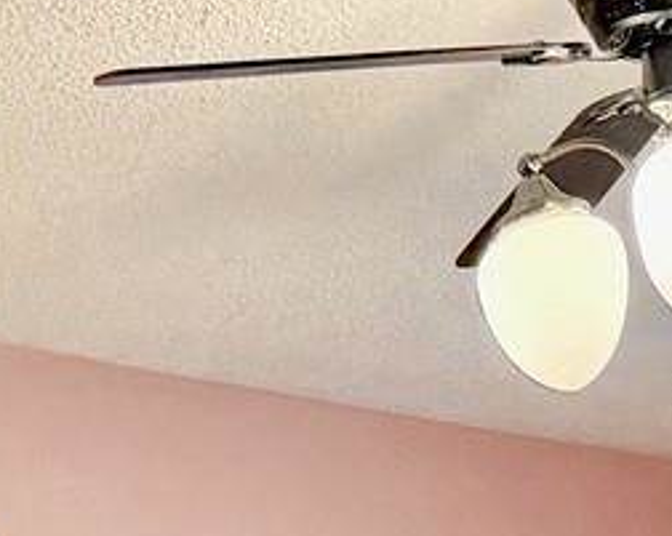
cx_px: 181
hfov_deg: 12.9
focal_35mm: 149
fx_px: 2960
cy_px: 1344
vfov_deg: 9.2
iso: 400
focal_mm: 6.76
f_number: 1.78
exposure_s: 1/120
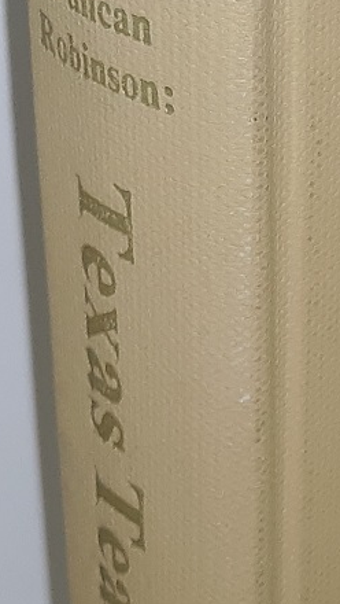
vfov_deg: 14.9
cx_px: 533
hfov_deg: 8.3
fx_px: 2288
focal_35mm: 143
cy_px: 476
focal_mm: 3.7
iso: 40
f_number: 1.7
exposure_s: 1/148
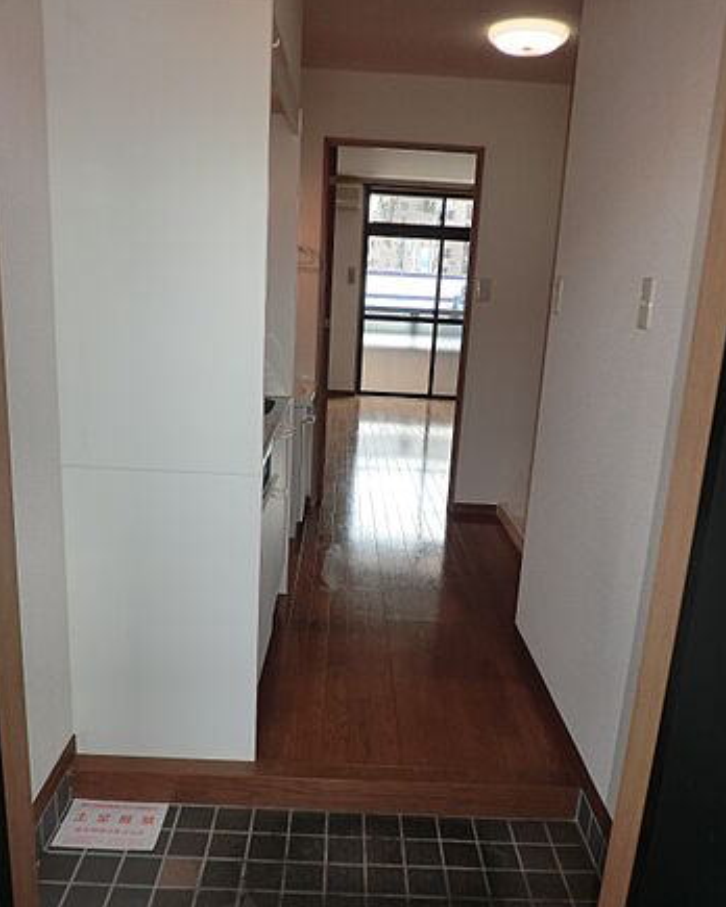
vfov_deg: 62.1
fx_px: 752
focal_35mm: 28
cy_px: 492
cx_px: 371
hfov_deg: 51.5
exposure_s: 1/100
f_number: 2.8
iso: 50
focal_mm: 4.7
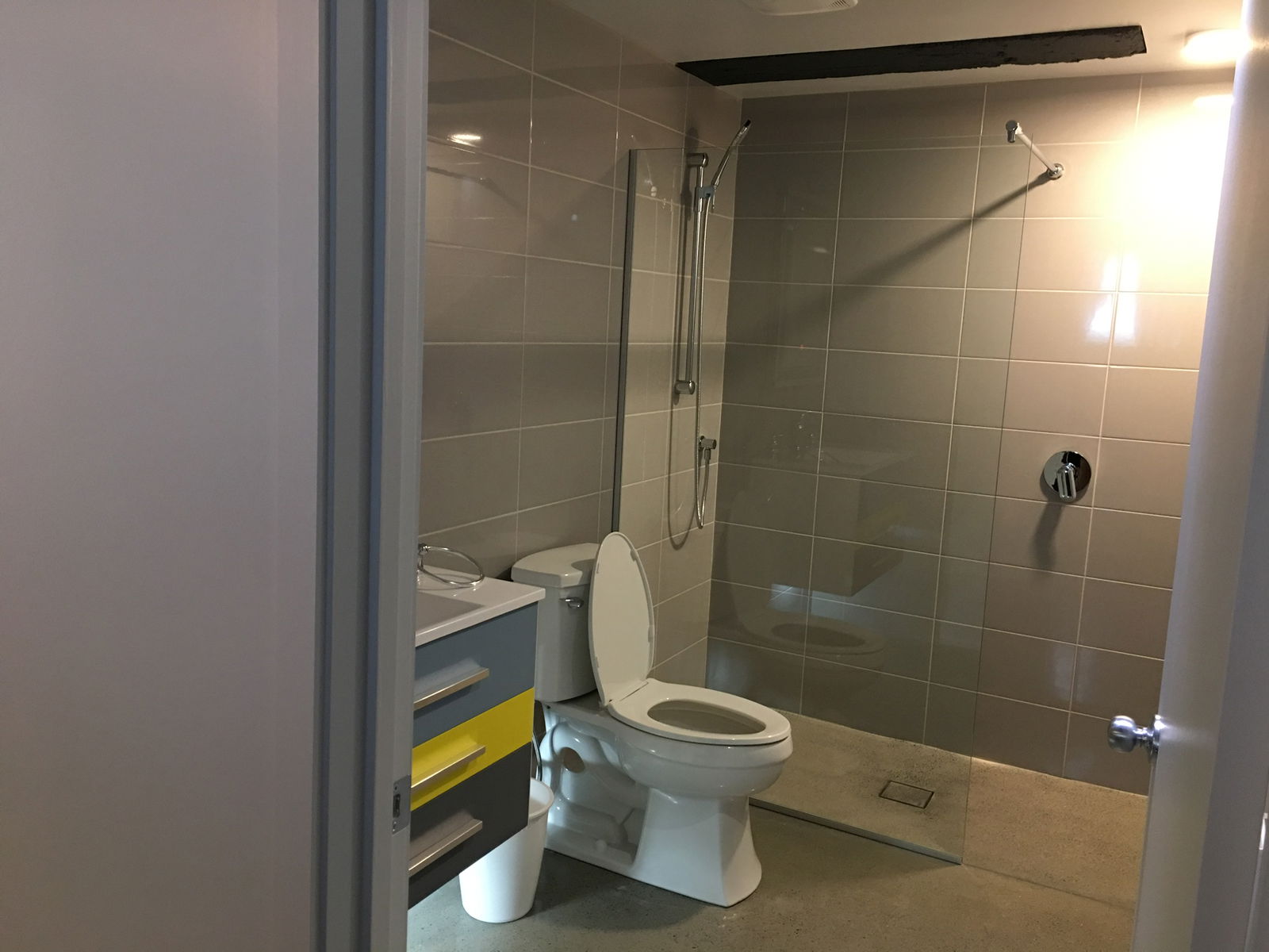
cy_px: 476
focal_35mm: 29
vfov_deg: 48.2
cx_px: 634
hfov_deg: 61.7
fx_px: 1063
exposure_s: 1/10
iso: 80
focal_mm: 4.15
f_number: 2.2
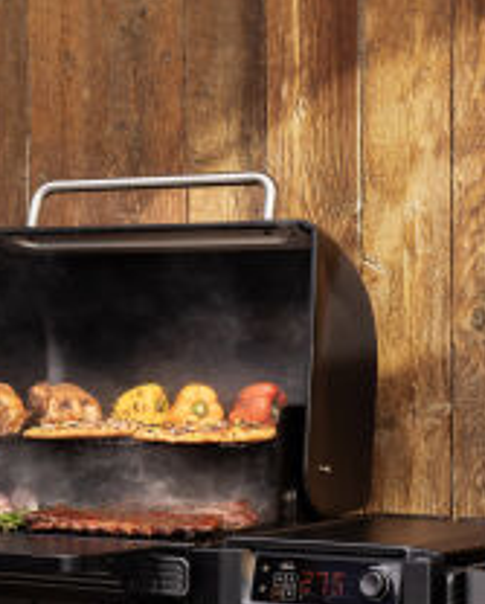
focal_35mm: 121
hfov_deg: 12.8
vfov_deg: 15.8
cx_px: 202
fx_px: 2166
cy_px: 491
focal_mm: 46
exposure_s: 1/160
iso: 100
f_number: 6.3
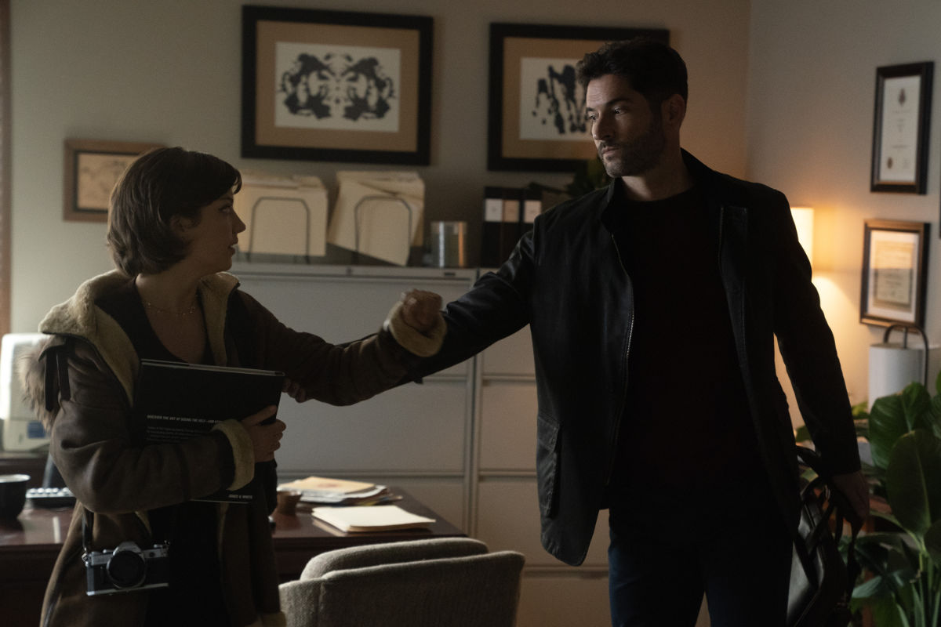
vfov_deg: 19.5
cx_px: 470
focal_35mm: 70
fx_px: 1830
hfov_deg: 28.8
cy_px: 314
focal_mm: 70
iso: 6400
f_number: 4
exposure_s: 1/160
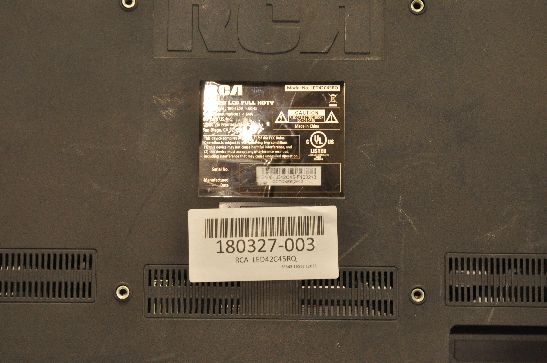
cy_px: 182
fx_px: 1252
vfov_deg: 16.5
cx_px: 274
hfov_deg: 24.6
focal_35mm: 82
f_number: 7.1
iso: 2000
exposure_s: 1/30
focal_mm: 55
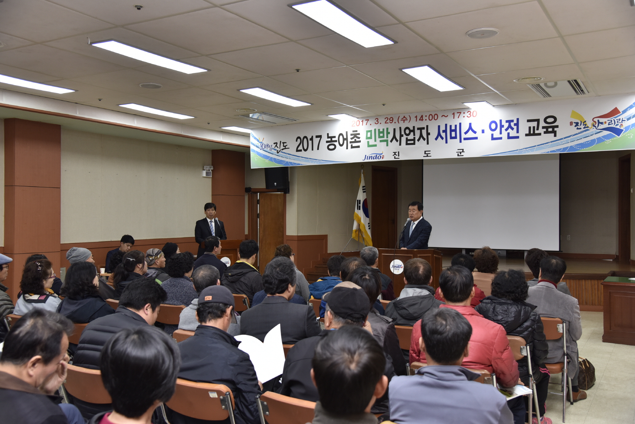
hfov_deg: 55.8
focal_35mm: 34
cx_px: 318
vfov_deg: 38.9
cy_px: 212
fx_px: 600
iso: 640
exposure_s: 1/125
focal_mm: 34
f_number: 4.5
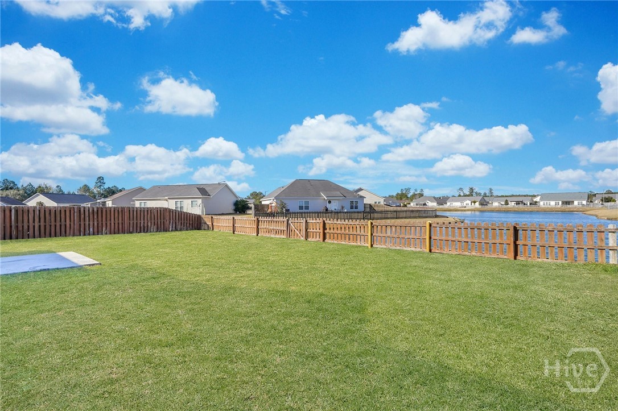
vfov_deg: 70.4
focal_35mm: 17
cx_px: 309
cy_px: 206
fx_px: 292
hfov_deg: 93.3
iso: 100
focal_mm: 17
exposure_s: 1/160
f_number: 10
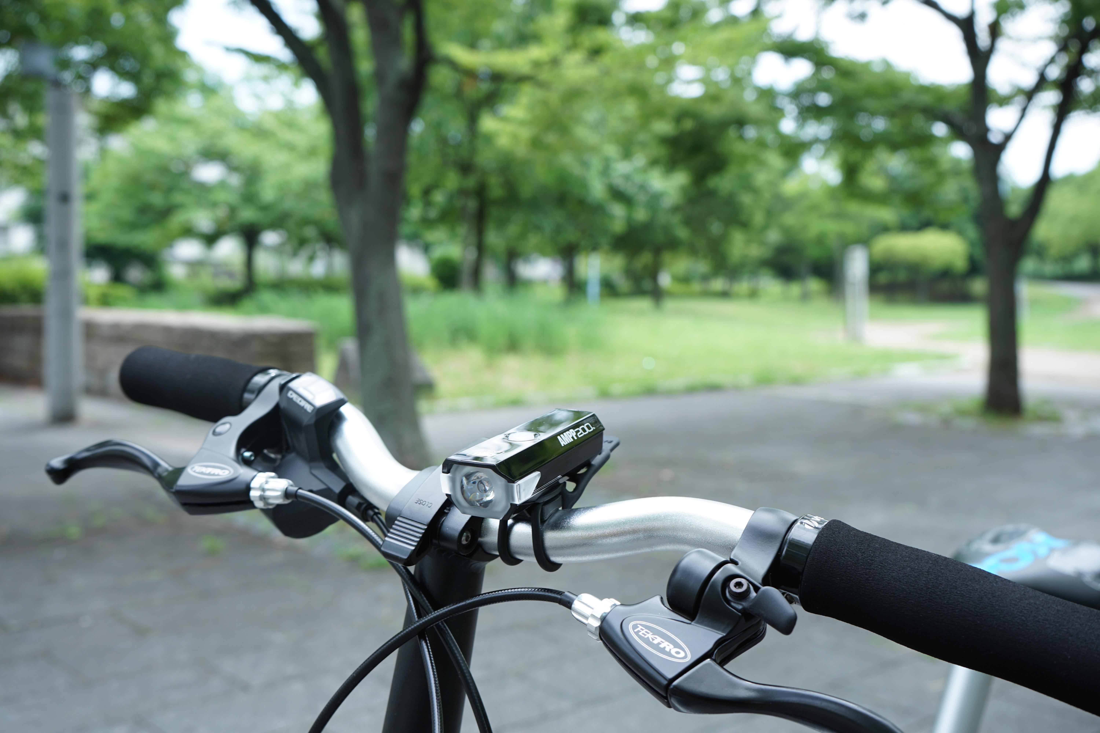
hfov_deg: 51.9
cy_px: 366
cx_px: 550
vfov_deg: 35.9
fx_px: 1130
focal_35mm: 37
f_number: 7.1
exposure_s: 1/60
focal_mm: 37
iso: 100
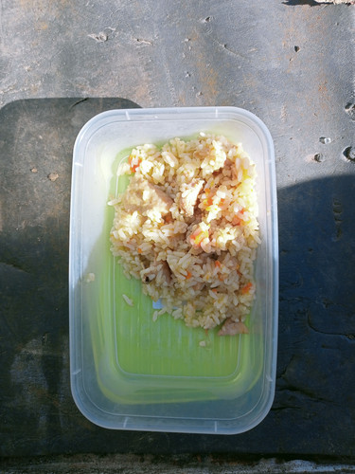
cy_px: 237
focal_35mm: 28
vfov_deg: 63.4
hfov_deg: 49.7
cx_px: 178
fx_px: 383
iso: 112
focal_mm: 4.69
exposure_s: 1/1587
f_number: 1.8
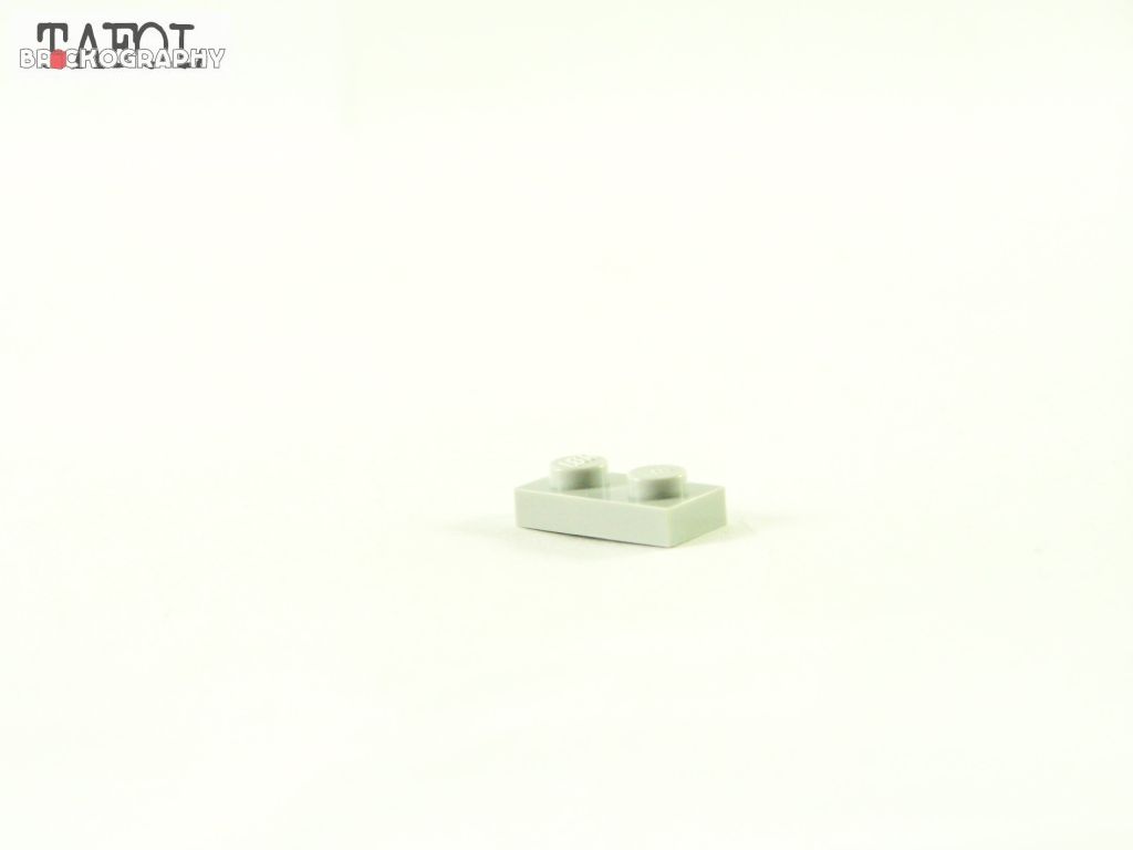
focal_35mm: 128
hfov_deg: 15.4
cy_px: 425
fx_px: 4190
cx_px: 566
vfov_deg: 11.6
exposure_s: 1/60
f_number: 3.6
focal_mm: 21.2
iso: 400
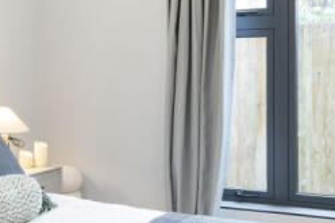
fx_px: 596
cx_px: 74
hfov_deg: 30.7
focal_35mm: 64
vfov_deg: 21.1
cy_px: 78
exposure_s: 2
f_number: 16
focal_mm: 15.5
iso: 200
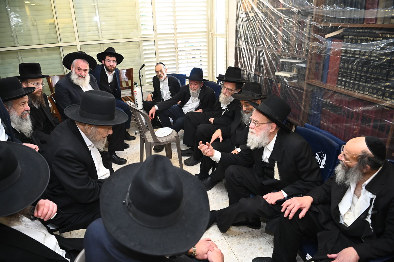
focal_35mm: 24
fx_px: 262
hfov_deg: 73.8
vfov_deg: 53.1
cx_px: 197
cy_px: 131
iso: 1250
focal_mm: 24
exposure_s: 1/160
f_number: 4
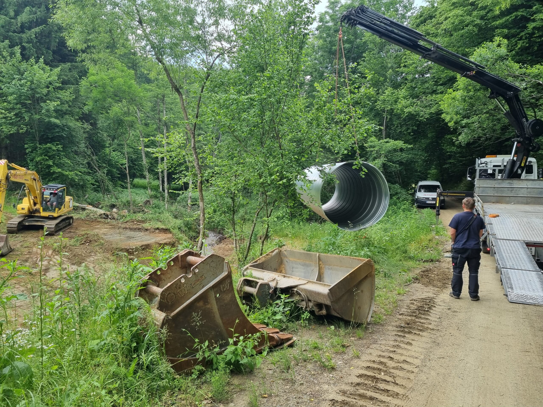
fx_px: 408
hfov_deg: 67.3
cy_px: 204
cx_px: 272
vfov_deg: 53.1
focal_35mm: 26
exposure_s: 1/359
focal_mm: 5.4
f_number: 1.8
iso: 50
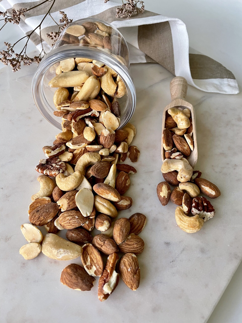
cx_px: 121
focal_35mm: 26
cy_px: 162
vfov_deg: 67.3
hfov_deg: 53.1
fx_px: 242
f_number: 1.6
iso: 125
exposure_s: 1/81
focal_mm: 4.2
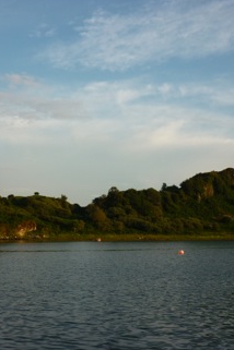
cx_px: 110
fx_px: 458
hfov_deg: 28.6
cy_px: 177
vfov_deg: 41.9
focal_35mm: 47
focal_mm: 5.5
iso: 80
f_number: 2.8
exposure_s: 1/500
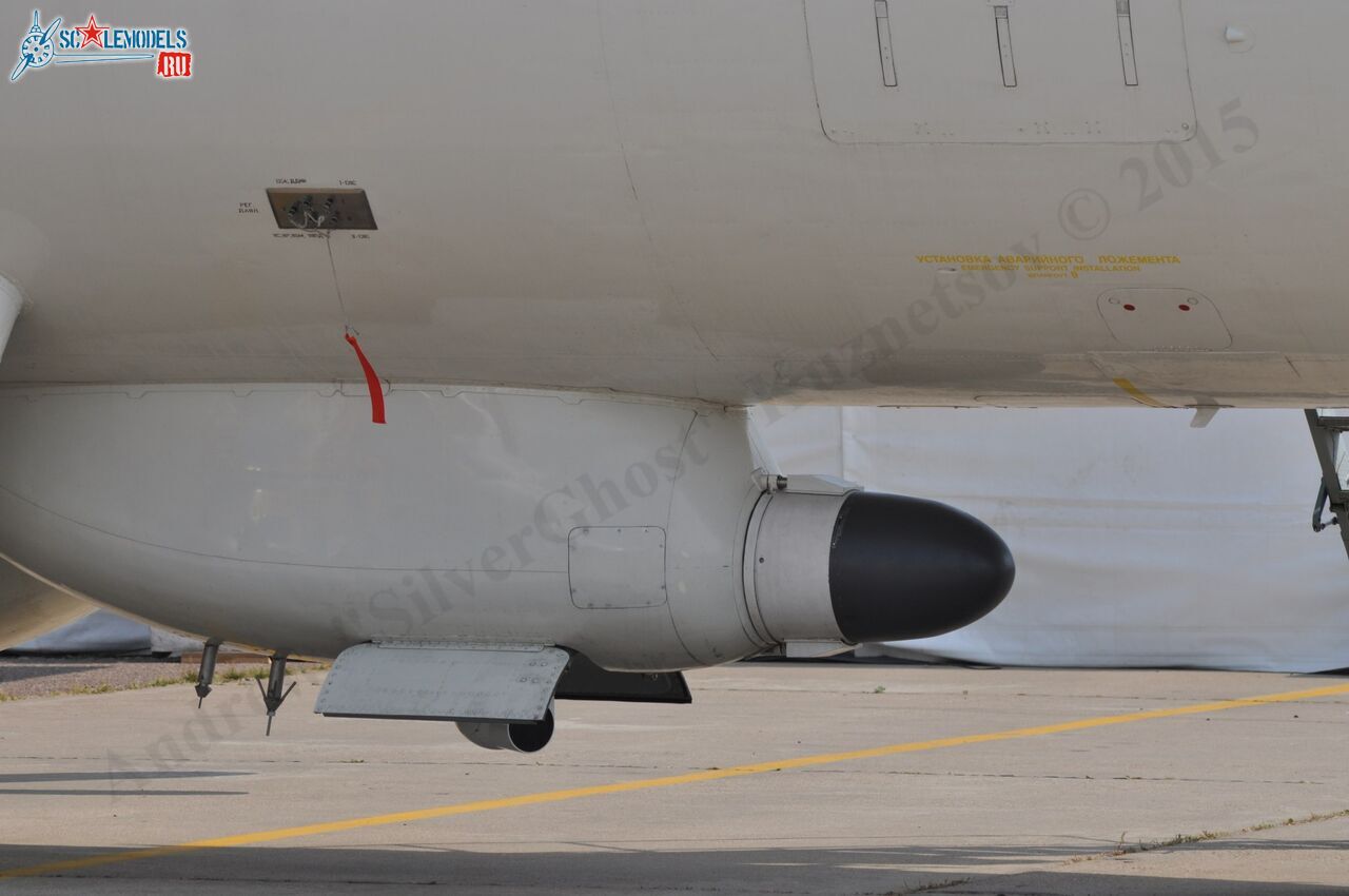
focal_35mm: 270
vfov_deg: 5.1
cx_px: 674
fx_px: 10105
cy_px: 448
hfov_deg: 7.6
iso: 200
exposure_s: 1/800
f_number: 8
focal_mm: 180
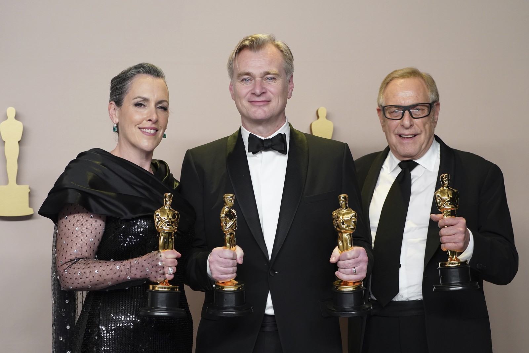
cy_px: 176
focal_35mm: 119
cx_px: 264
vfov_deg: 11.5
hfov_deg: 17.2
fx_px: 1749
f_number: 5.6
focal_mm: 119
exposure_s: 1/400
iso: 3200
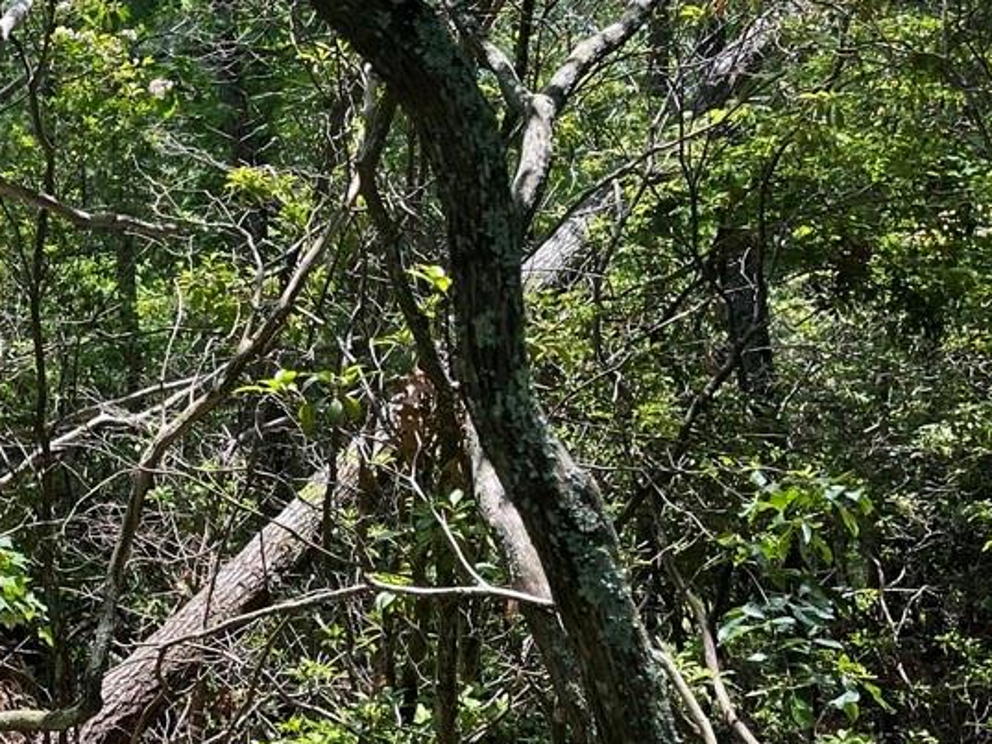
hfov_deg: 28.5
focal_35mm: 62
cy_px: 87
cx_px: -85
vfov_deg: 23.1
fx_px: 1777
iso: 50
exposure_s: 1/891
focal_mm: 5.1
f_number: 1.6
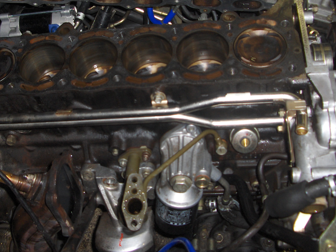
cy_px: 102
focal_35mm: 52
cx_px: 147
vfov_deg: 28.0
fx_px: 505
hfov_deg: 36.8
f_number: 2.7
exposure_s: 1/60
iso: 100
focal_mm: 6.4
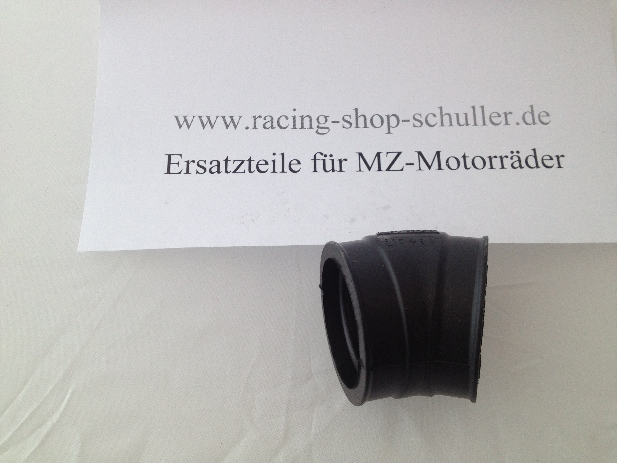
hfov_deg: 52.6
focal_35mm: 35
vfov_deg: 40.7
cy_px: 232
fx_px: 624
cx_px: 308
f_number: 2.4
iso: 80
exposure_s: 1/120
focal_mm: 4.28
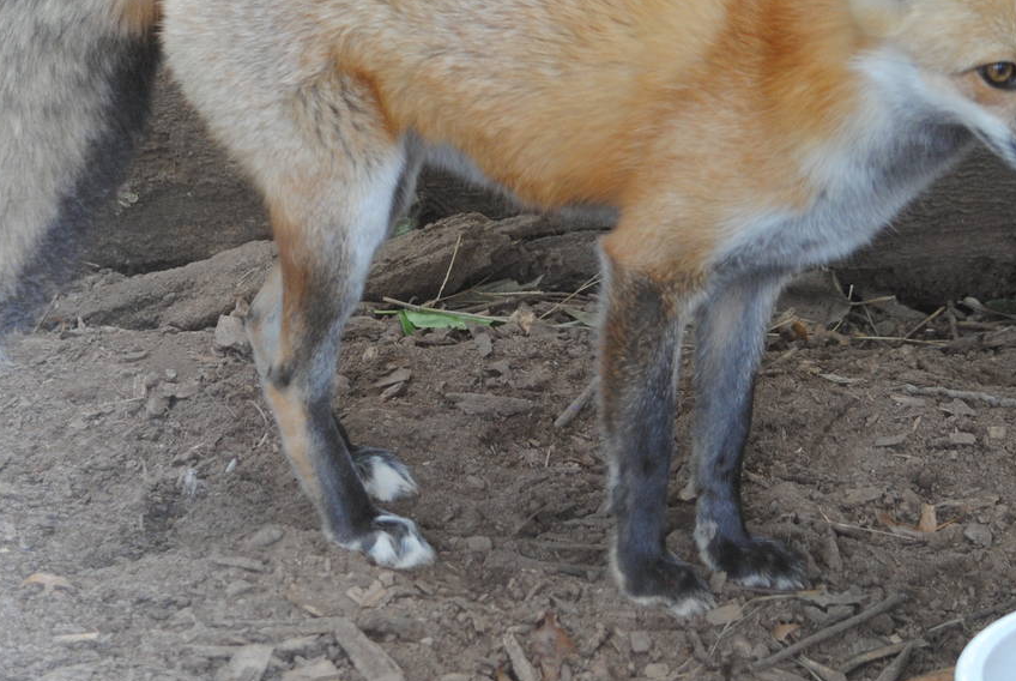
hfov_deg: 11.2
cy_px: 263
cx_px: 446
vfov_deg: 7.5
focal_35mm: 184
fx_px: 5198
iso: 400
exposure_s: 1/40
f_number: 4.5
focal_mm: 65
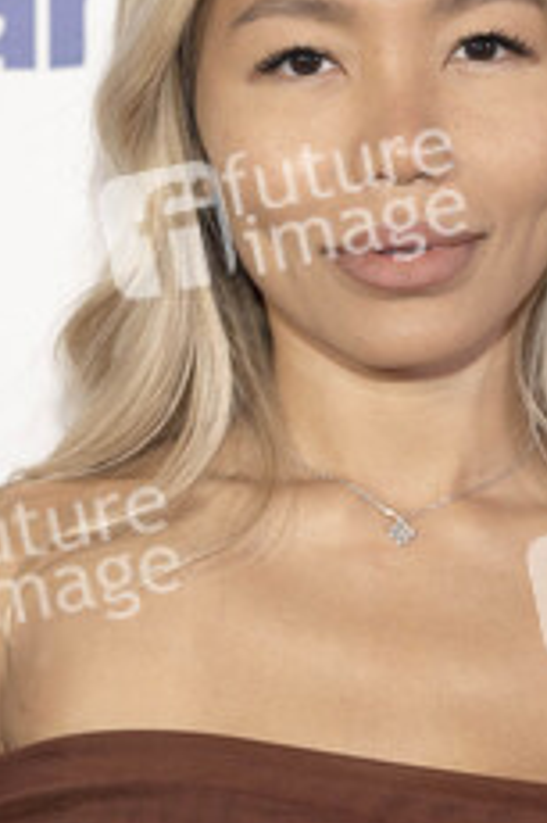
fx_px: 4359
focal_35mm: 191
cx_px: 386
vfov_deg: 10.8
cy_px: 394
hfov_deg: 7.2
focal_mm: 110
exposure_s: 1/200
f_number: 5
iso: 800
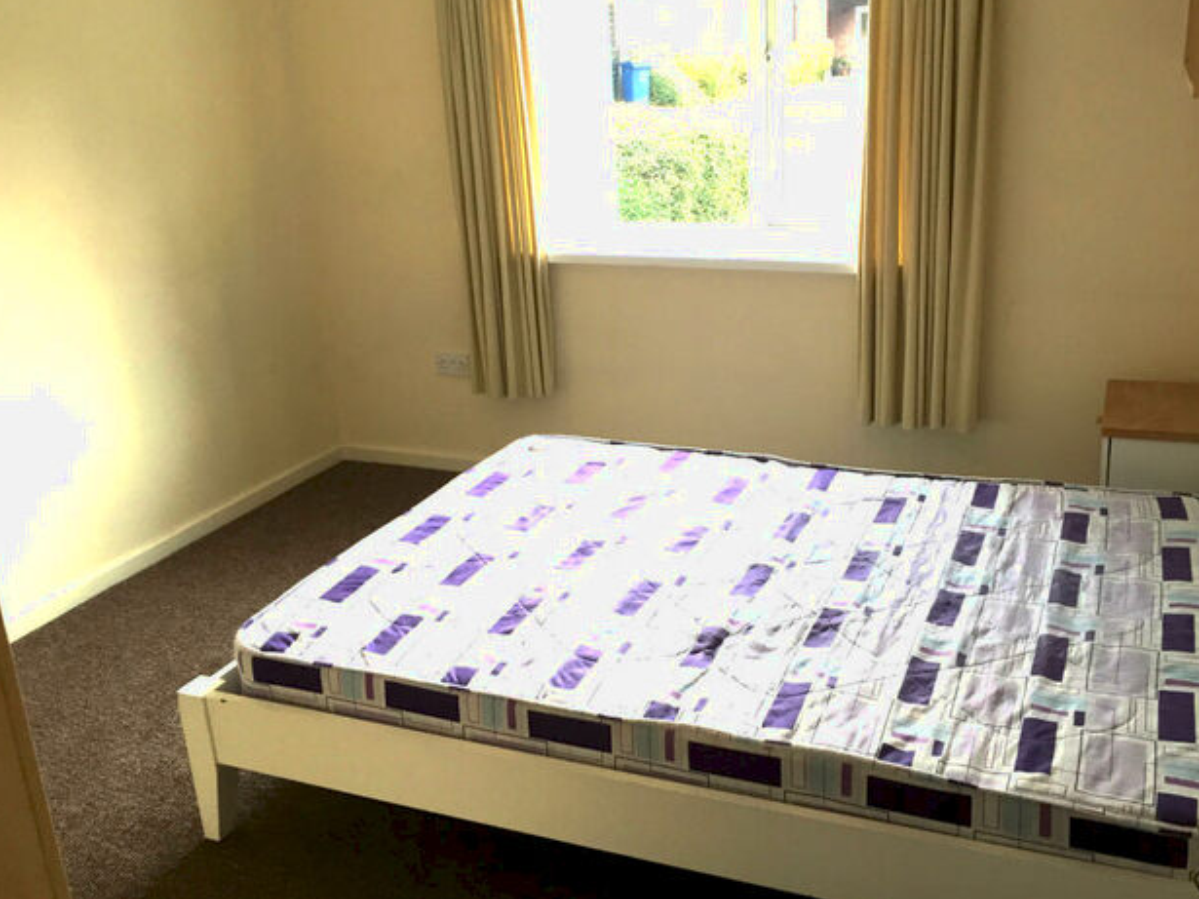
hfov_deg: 55.2
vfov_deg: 42.9
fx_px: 1143
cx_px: 671
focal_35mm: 33
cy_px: 426
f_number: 2.2
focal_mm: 4.15
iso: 32
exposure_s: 1/40
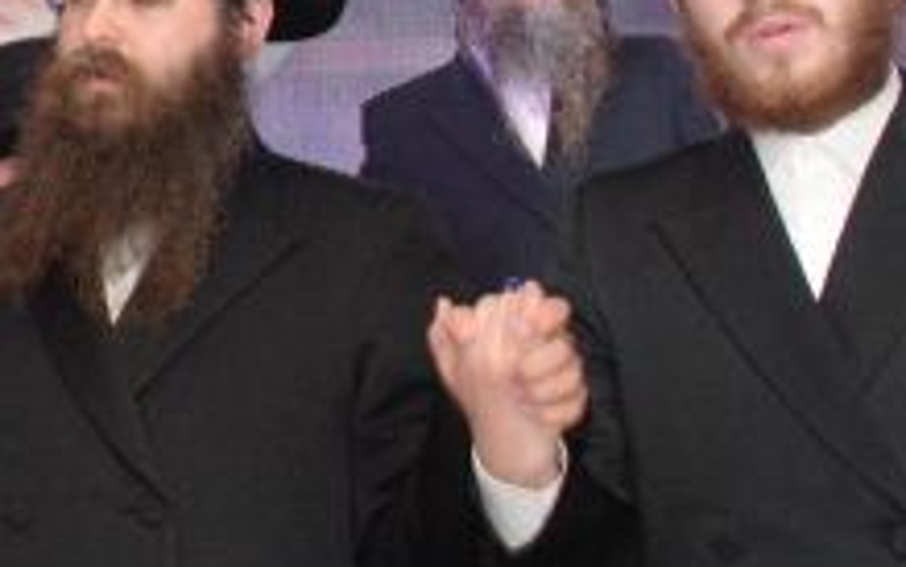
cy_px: 35
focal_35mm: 167
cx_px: -534
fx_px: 4125
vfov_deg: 7.8
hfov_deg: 11.9
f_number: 7.1
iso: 4000
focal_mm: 35
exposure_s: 1/100
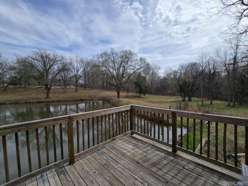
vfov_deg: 89.9
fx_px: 93
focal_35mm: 13
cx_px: 124
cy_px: 93
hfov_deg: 106.2
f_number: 2.2
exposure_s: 1/3381
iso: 50
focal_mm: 2.2
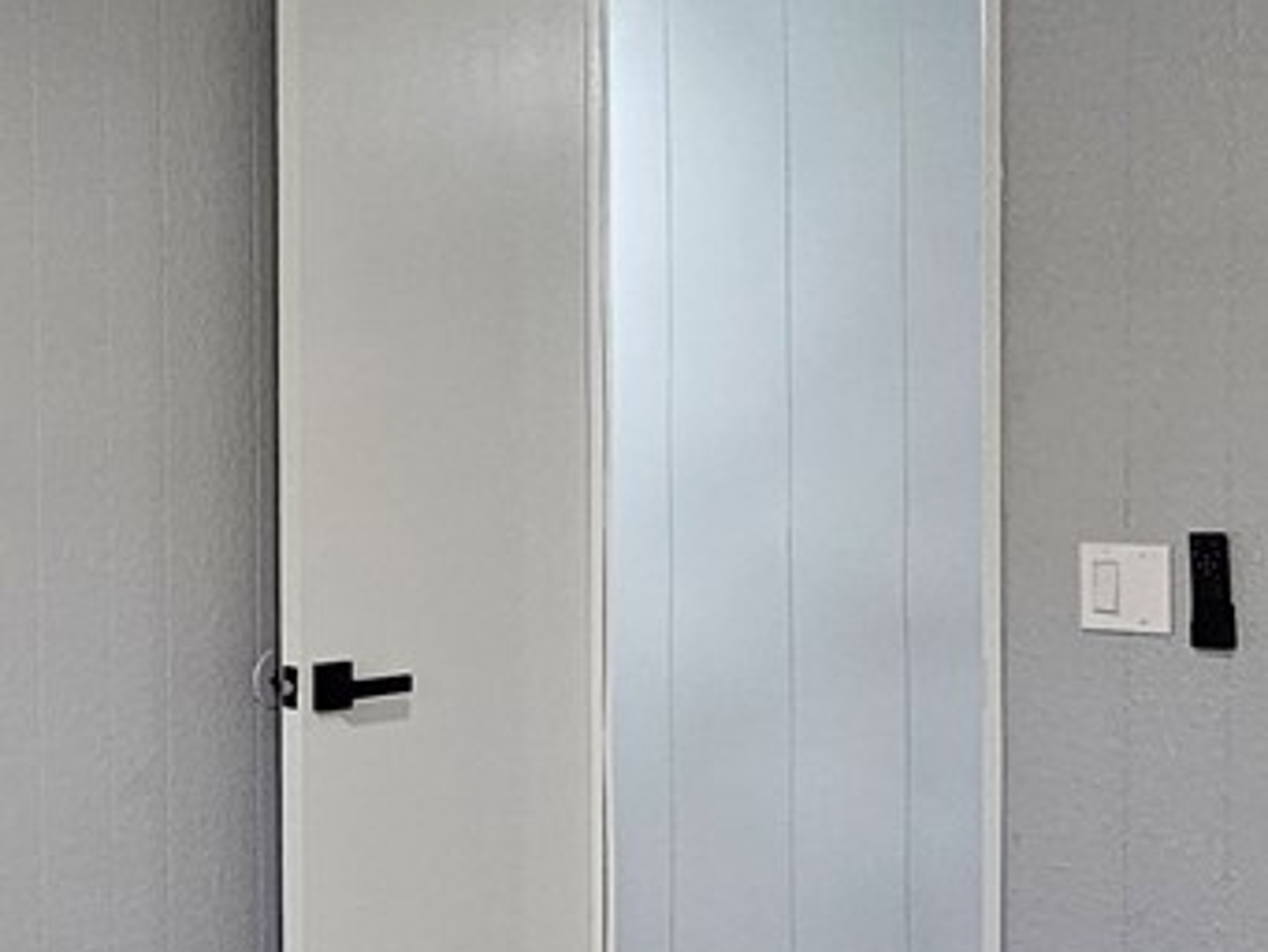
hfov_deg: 29.6
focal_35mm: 61
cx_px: 0
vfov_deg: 24.0
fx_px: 2235
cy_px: 439
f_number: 2.2
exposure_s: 1/60
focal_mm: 2.2
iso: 250
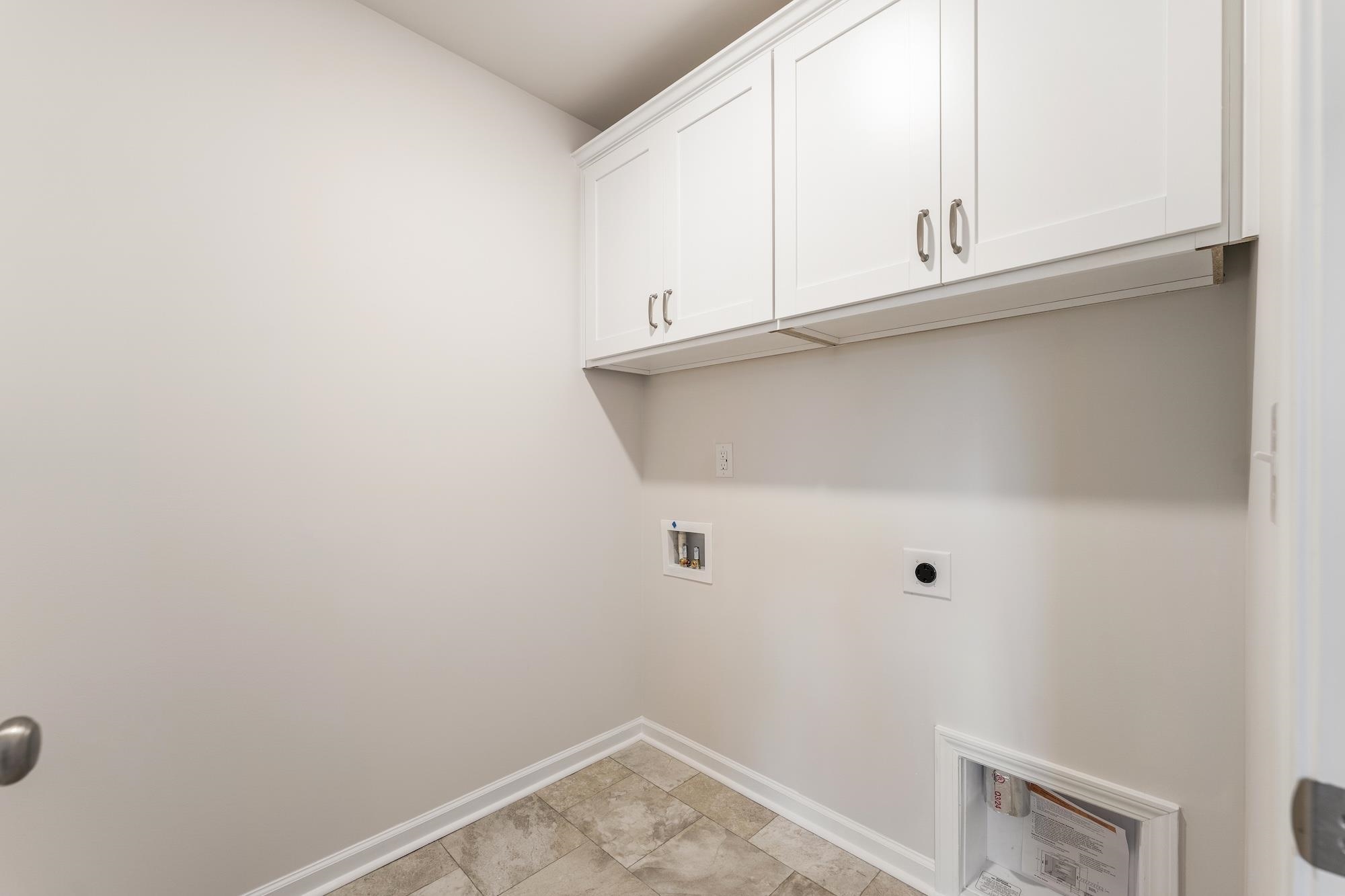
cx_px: 672
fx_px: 523
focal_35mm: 14
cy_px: 448
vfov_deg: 81.2
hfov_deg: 104.3
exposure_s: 1/4
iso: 400
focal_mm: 14
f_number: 5.6
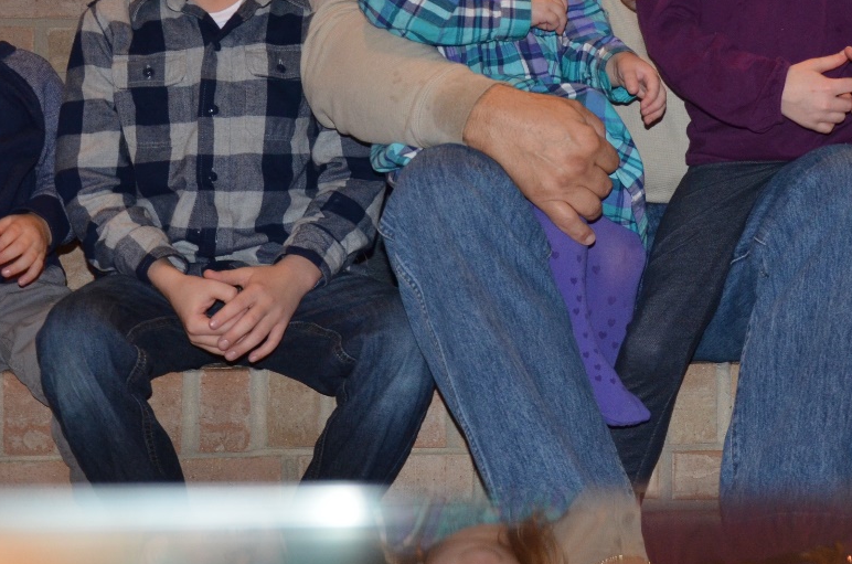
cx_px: 668
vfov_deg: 15.6
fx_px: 2054
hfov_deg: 23.1
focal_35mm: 87
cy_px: 165
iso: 800
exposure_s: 1/60
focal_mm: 28
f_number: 4
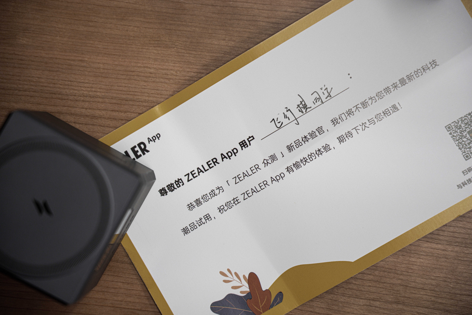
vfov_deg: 13.0
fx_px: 1377
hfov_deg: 19.5
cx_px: 236
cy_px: 158
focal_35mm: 105
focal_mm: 105
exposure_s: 1/80
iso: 400
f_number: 4
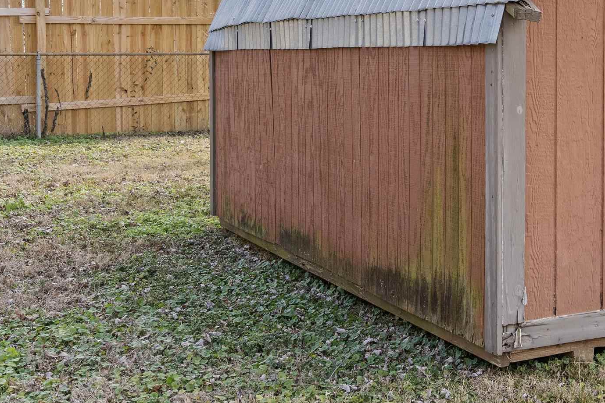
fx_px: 1025
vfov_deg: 21.8
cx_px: 597
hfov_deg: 30.7
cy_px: 51
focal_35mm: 61
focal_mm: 29
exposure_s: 1/400
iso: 1000
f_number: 9
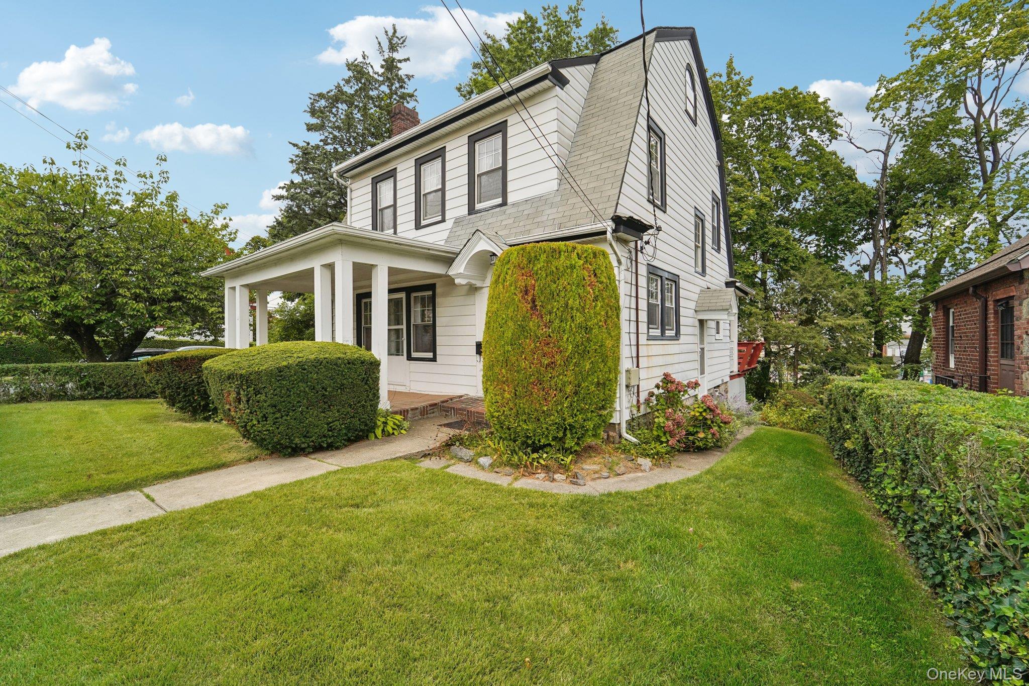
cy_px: 343
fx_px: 400
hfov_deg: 104.3
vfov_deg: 81.2
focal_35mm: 14
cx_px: 514
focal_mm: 14
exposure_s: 1/400
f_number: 8
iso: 400
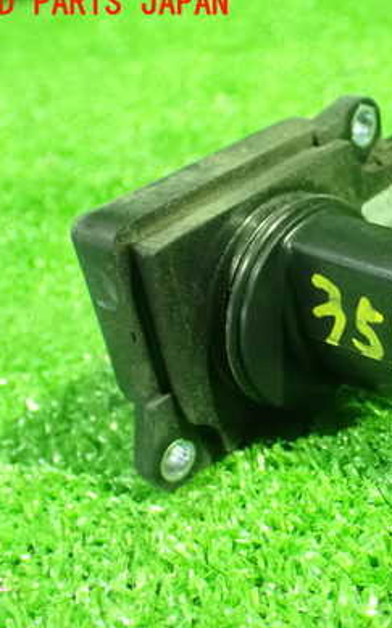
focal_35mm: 49
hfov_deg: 24.7
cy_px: 347
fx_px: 838
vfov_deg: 41.0
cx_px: 419
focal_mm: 5.4
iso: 1600
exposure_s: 1/30
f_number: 2.3
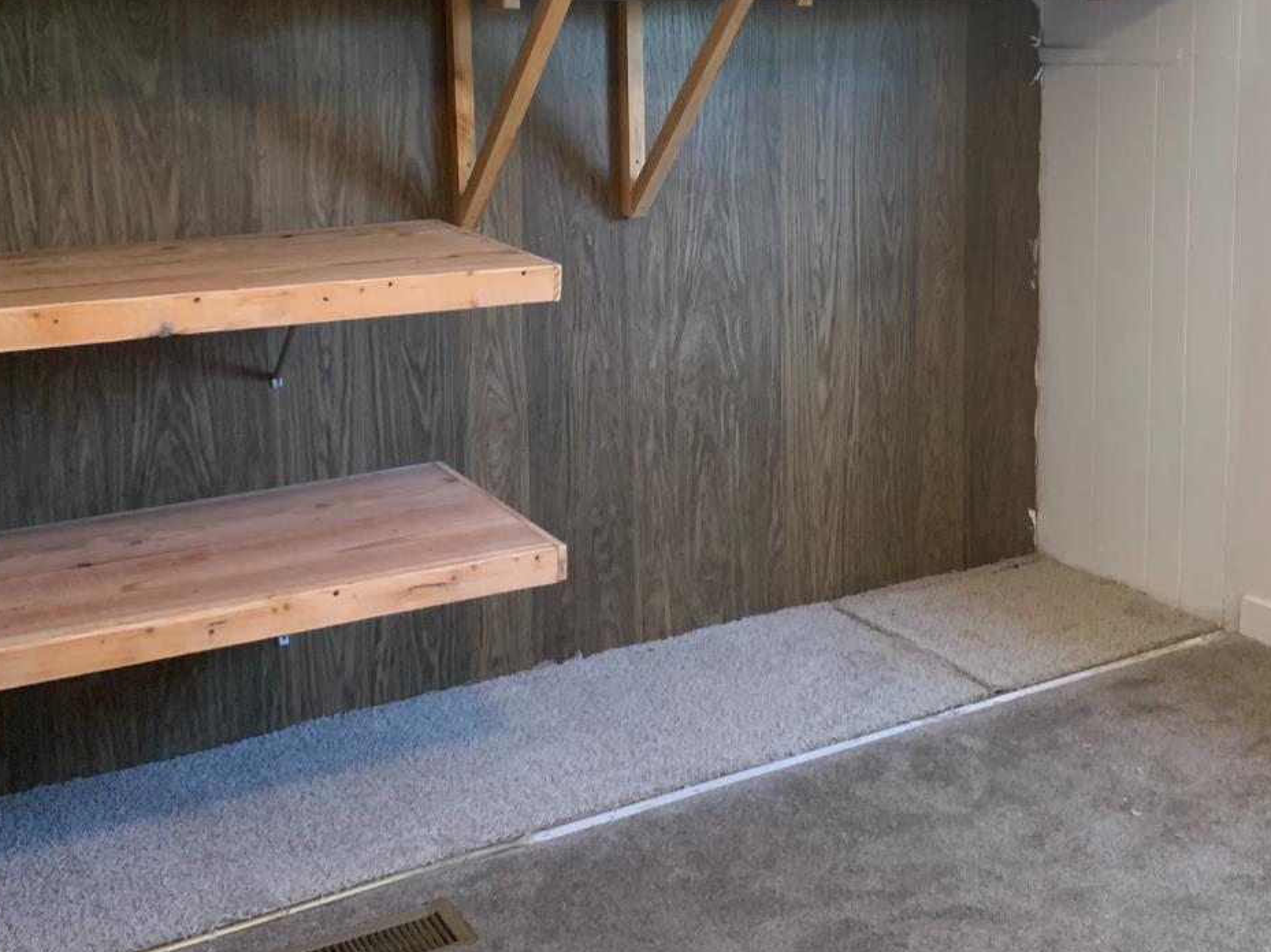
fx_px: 1542
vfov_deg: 33.5
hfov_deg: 44.8
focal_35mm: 42
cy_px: 215
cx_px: 616
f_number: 1.8
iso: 320
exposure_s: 1/60
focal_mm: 4.25
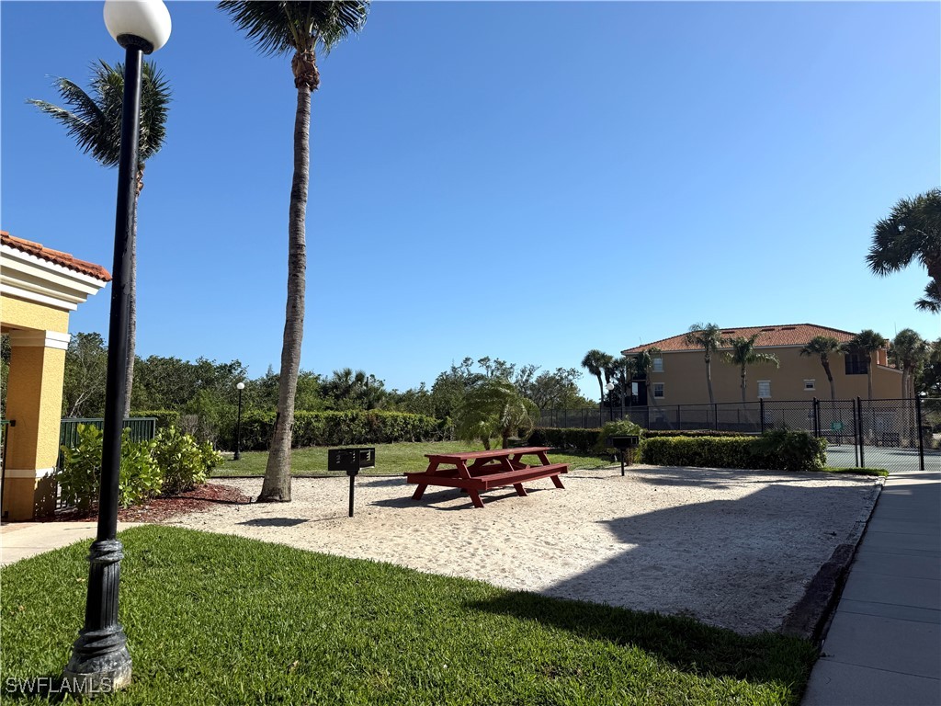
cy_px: 353
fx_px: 652
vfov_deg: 56.8
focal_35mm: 24
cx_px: 470
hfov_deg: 71.6
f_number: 1.78
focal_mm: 6.76
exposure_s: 1/6173
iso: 80
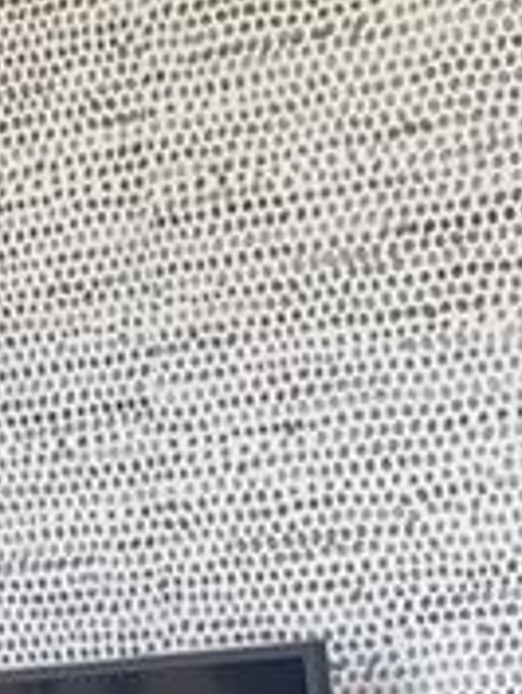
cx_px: 750
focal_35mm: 163
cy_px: 1498
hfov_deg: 8.9
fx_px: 3273
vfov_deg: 10.8
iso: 160
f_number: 1.8
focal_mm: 6.7
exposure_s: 1/60
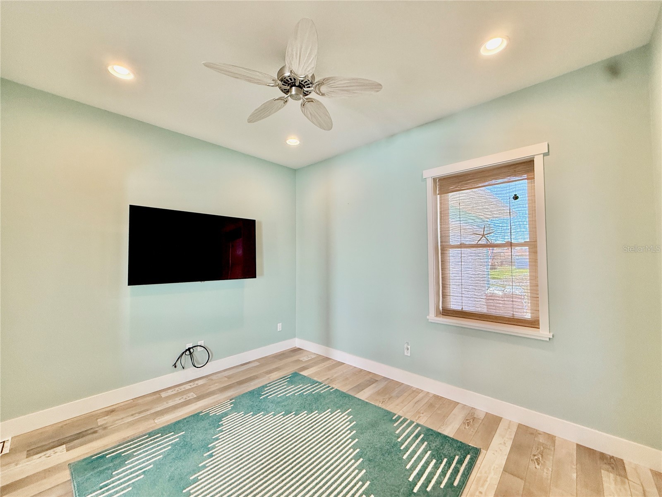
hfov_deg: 102.1
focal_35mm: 14
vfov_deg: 85.7
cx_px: 331
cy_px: 248
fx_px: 268
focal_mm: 2.22
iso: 250
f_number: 2.2
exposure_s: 1/120
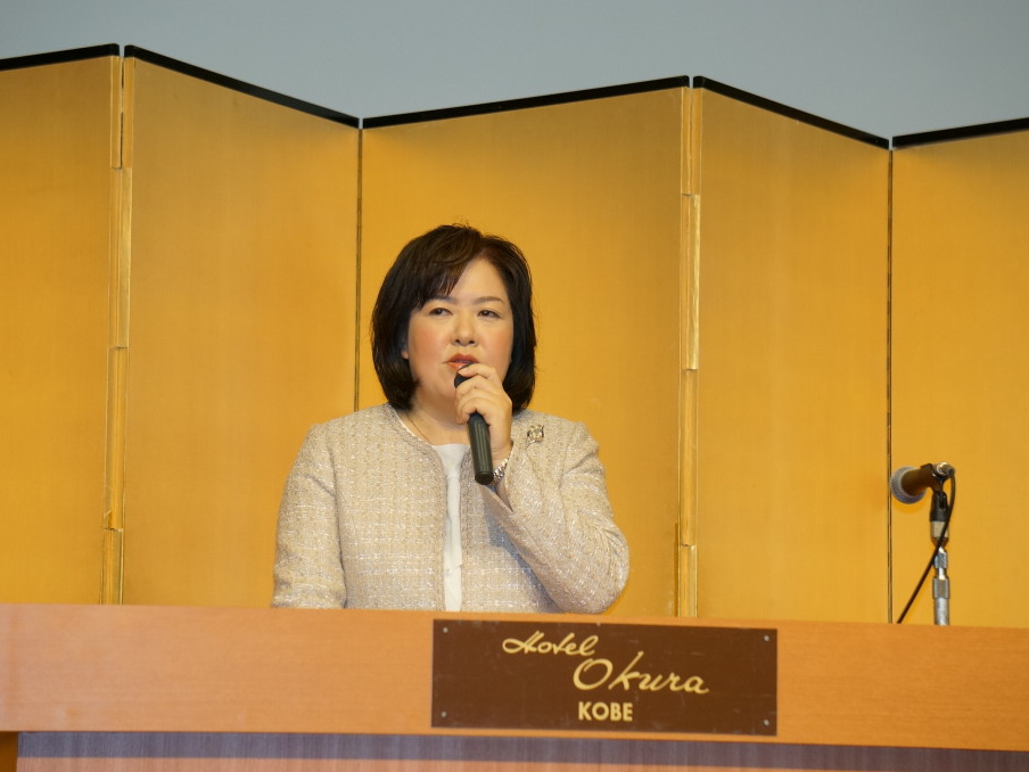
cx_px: 529
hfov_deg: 12.9
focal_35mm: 153
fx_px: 4535
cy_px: 385
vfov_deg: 9.7
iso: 640
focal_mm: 93
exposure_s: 1/160
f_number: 5.6
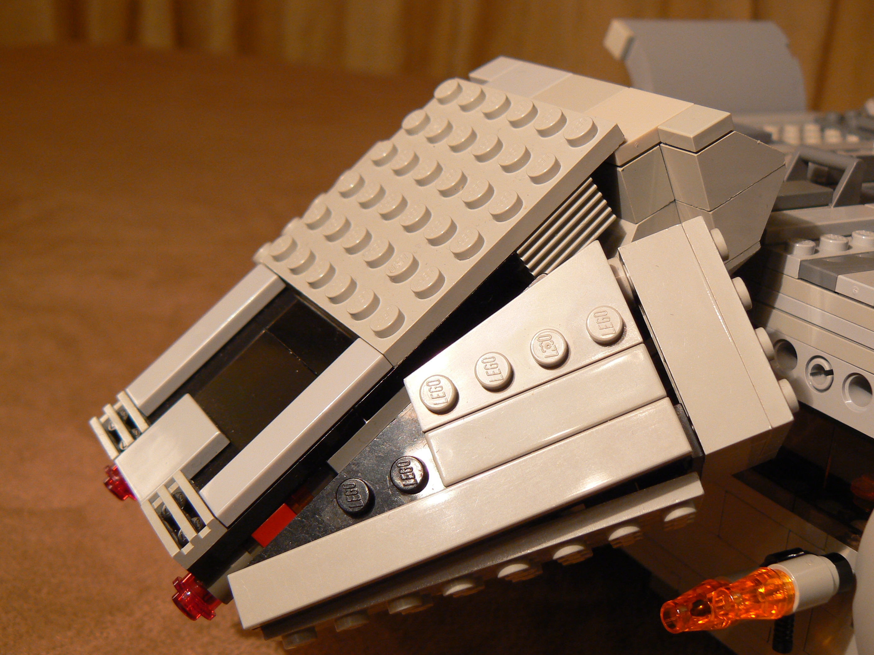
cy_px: 328
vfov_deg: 30.9
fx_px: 1187
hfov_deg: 40.4
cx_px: 437
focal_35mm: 47
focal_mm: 7.8
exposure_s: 1/10
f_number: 3.2
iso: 100
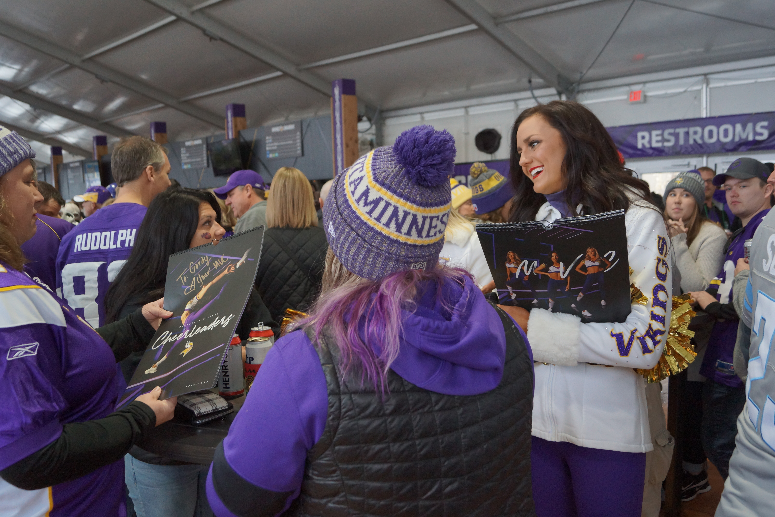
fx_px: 646
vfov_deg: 43.6
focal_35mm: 30
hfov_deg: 61.9
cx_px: 388
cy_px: 258
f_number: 4
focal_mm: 20
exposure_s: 1/160
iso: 800
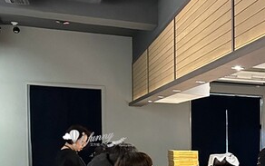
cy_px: 178
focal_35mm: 74
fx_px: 535
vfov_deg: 17.1
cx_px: 385
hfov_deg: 23.1
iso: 800
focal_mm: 6.86
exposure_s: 1/40
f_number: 1.78
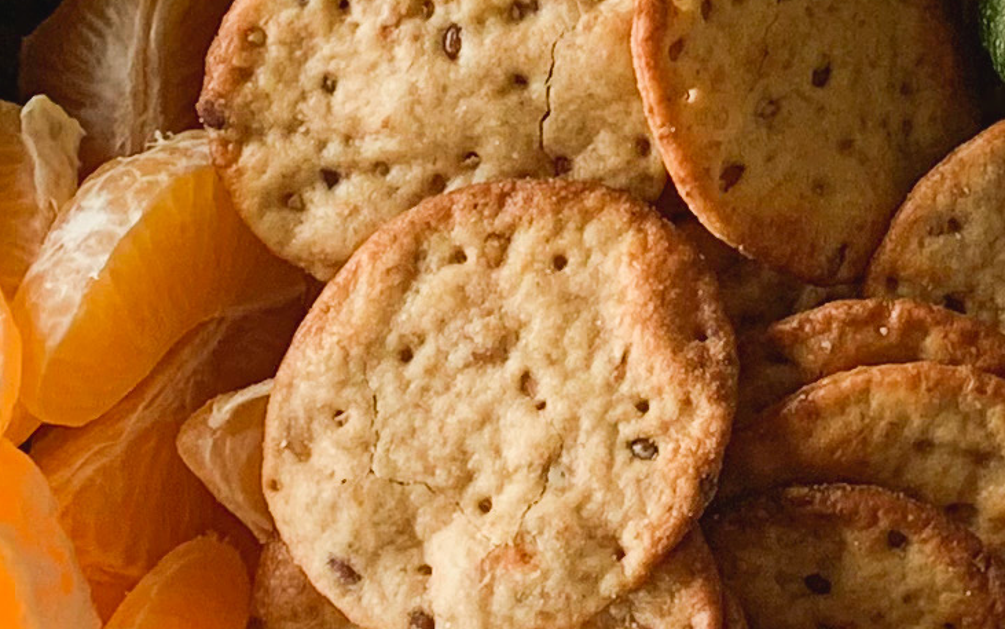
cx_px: 1379
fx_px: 4164
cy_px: -604
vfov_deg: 8.2
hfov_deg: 13.2
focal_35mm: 152
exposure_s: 1/121
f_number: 1.8
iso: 50
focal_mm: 4.25
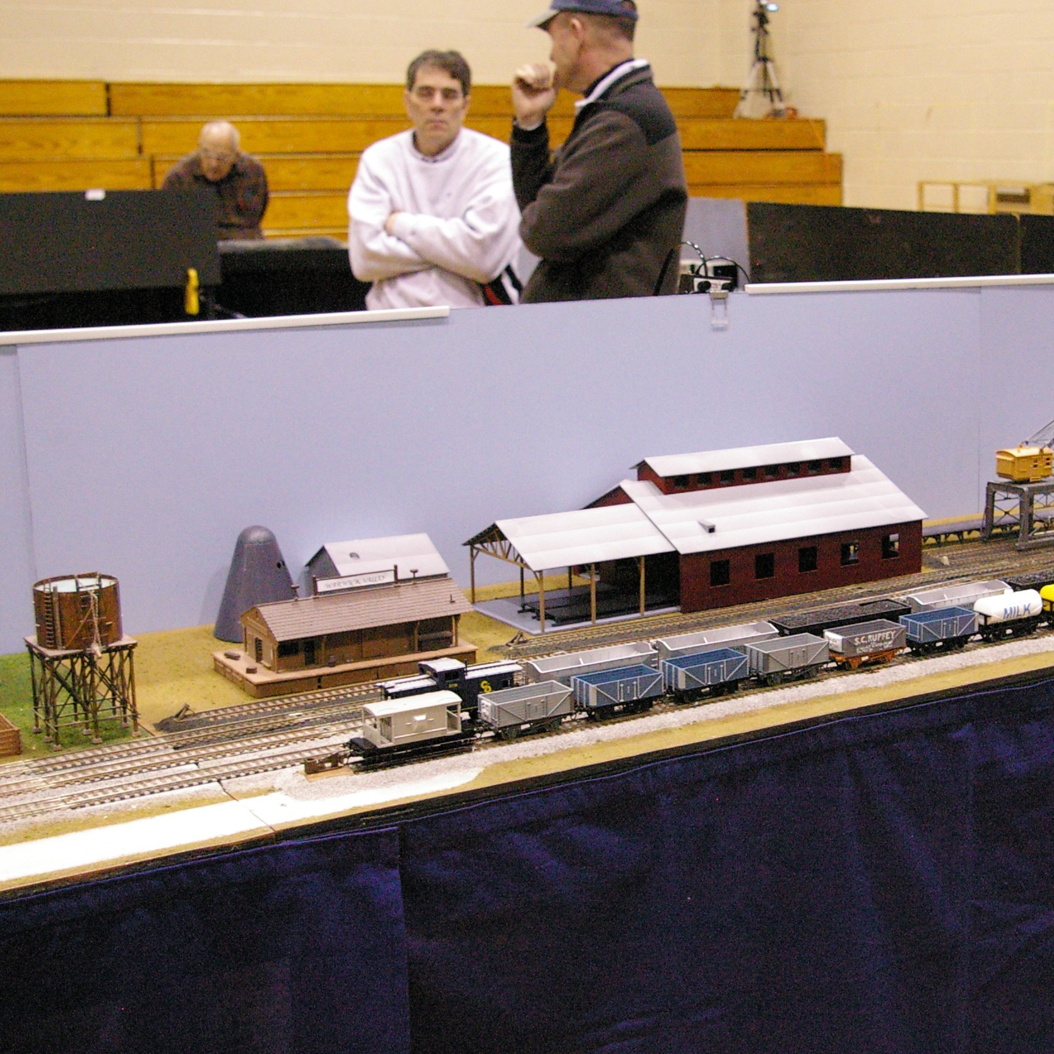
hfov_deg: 31.9
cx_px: 742
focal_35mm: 53
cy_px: 535
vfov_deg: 32.3
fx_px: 1818
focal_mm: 23
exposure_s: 1/60
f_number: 4.5
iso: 3200
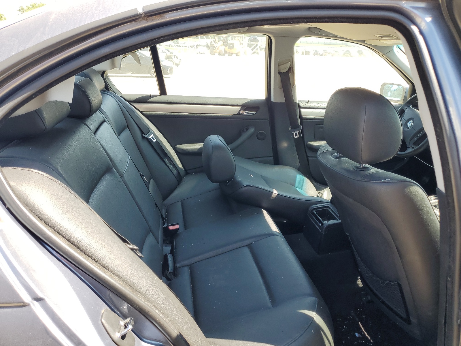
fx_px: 346
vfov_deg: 53.1
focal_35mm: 26
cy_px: 173
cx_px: 230
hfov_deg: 67.3
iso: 50
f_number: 1.5
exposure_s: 1/357
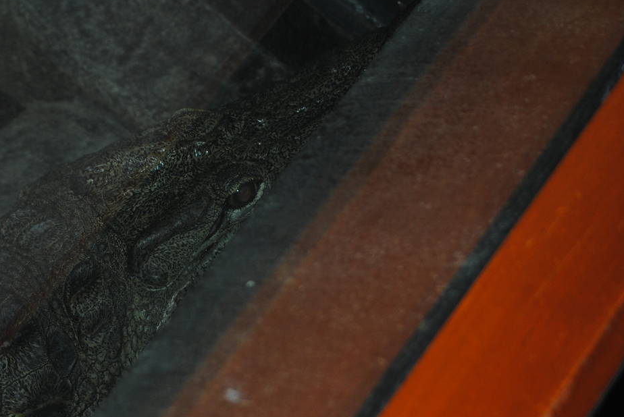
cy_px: 249
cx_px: 118
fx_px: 2479
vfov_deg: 9.6
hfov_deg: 14.3
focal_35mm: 143
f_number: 4
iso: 200
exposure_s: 1/60
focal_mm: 55
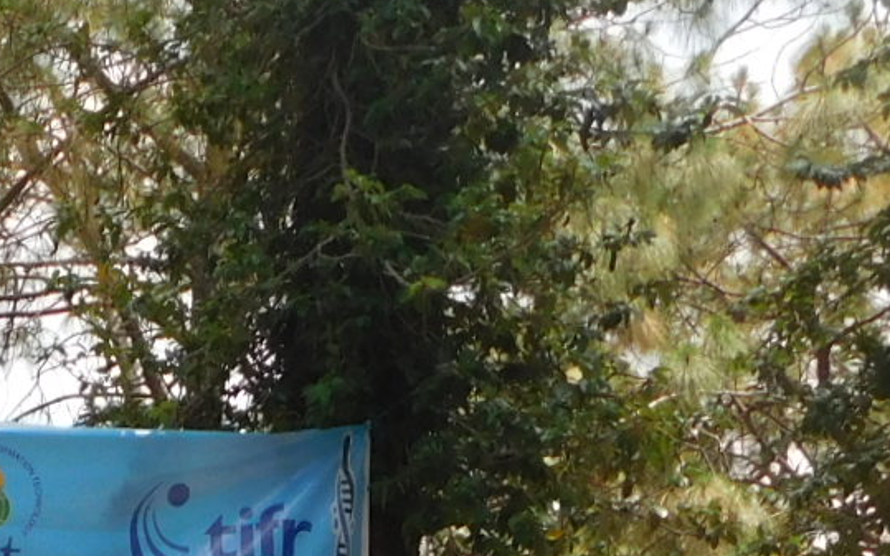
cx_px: -310
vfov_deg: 9.0
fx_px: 3251
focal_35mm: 134
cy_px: 1241
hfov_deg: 14.8
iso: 125
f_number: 3.2
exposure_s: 1/640
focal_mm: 5.3
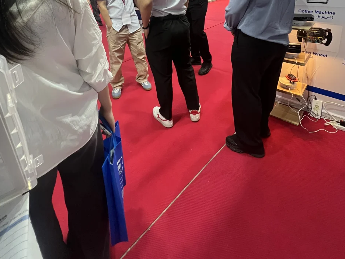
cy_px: 33
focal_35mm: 20
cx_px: 150
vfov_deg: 57.9
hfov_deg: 81.3
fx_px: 199
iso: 250
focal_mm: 1.57
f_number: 1.8
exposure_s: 1/100
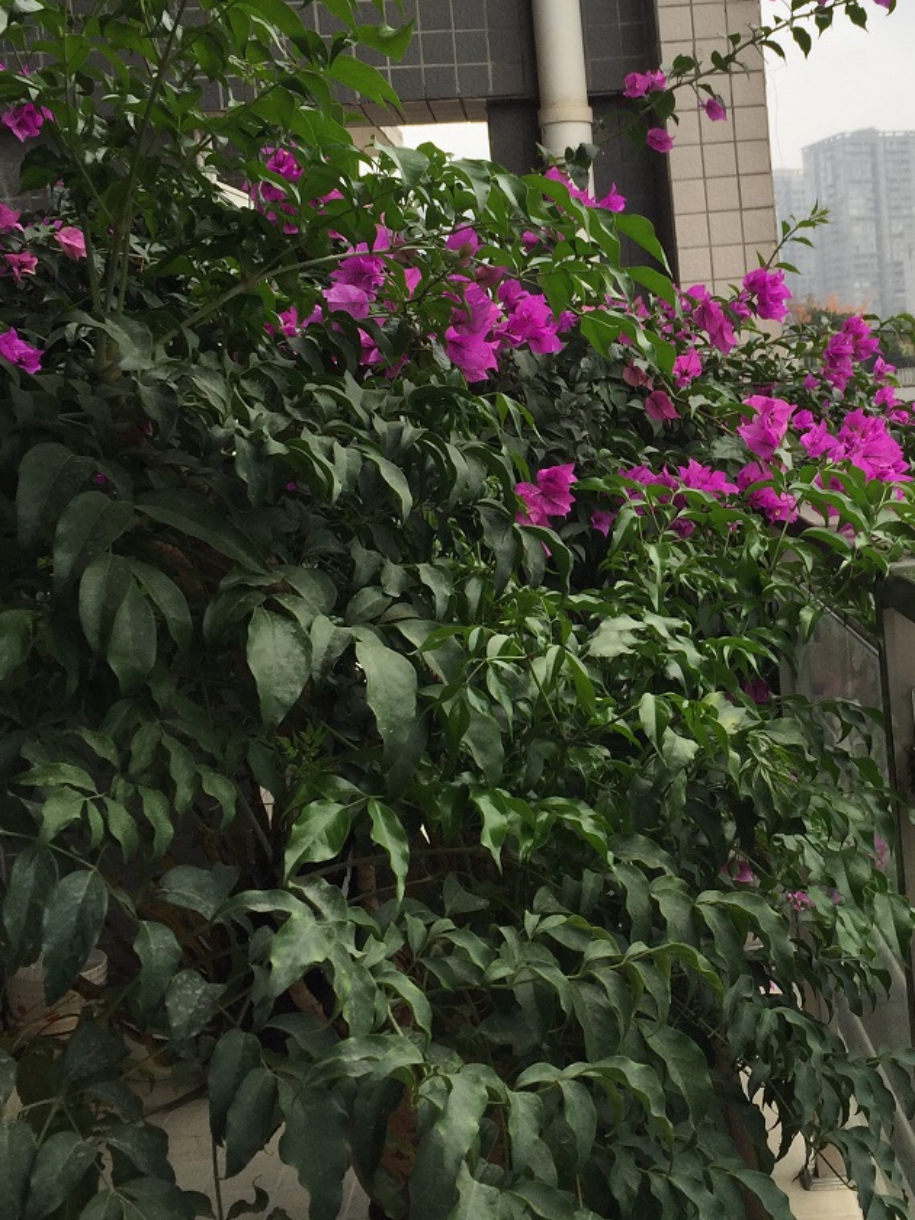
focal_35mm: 46
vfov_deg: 41.1
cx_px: 707
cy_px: 505
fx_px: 1621
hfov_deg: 30.9
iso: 32
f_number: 2.2
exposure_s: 1/434
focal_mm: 4.15
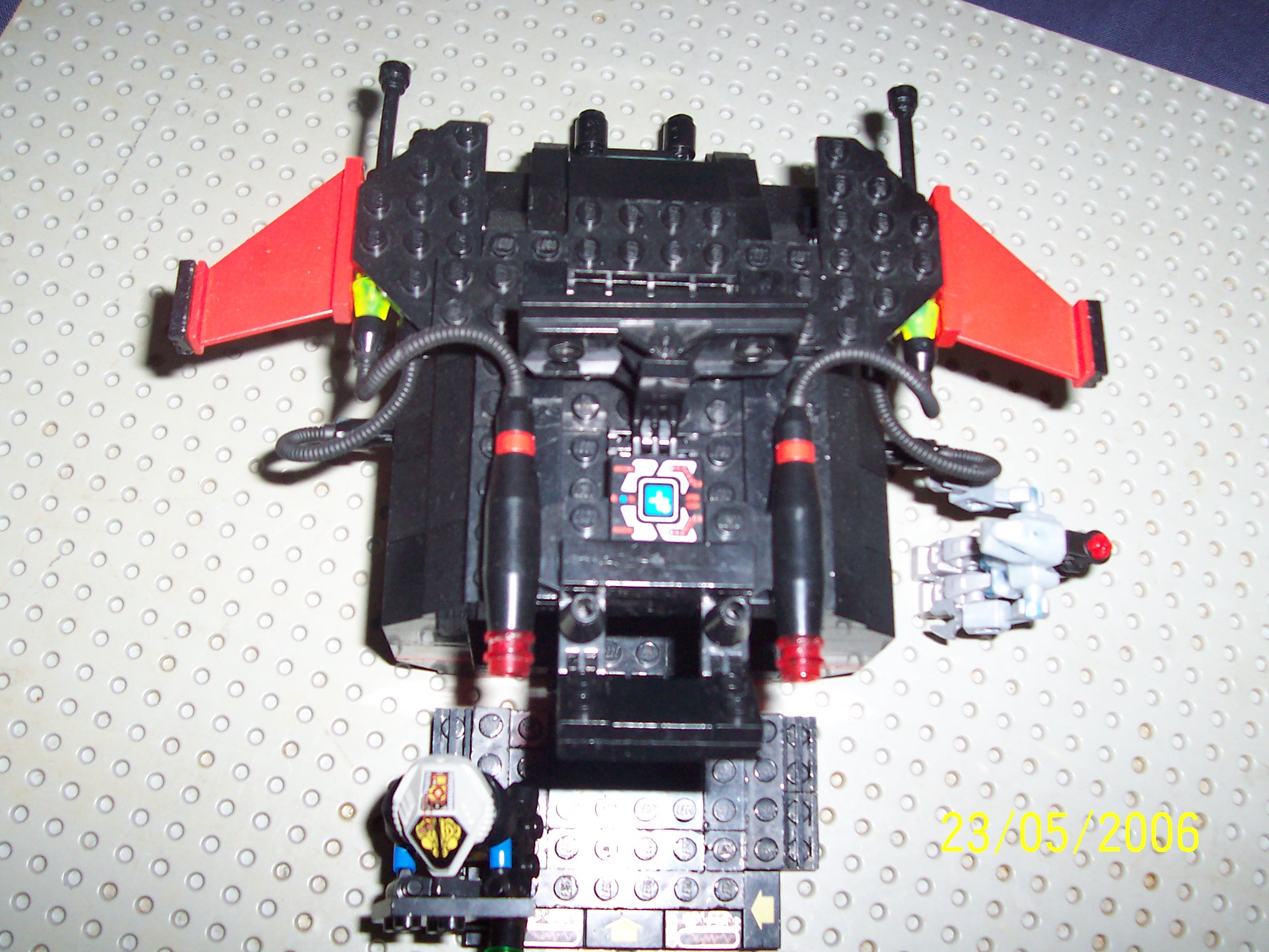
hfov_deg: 50.1
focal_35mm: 37
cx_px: 634
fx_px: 1356
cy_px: 476
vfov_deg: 38.7
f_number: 2.8
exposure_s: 1/60
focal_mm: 5.6
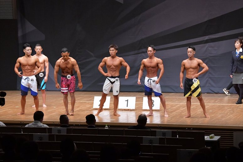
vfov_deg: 9.9
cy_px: 81
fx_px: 931
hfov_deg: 14.9
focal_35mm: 138
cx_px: 122
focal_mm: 92
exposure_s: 1/400
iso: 8000
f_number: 5.6
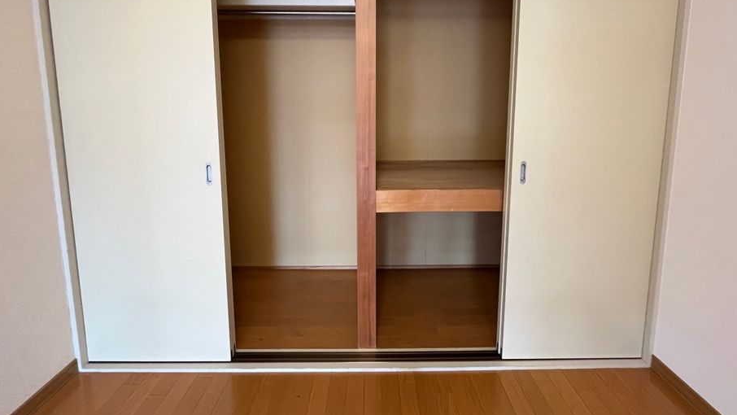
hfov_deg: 103.0
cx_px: 375
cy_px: 139
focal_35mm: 15
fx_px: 293
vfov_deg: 68.6
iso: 320
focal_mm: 1.54
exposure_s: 1/120
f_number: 2.4
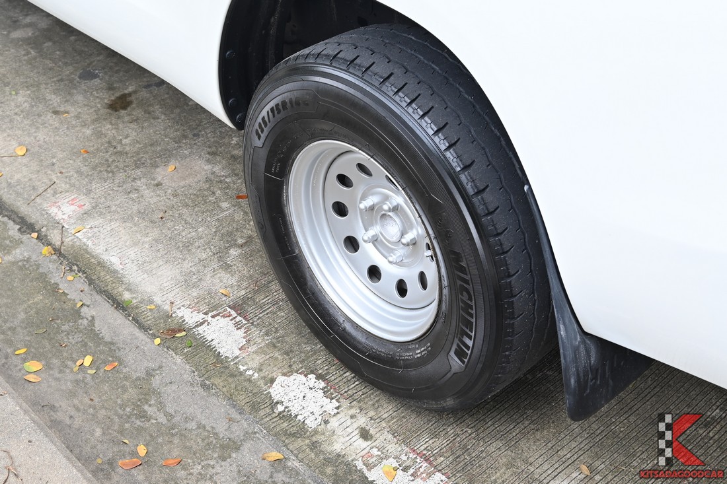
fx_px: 989
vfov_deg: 27.5
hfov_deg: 40.3
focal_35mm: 49
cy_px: 242
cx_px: 364
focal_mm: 33
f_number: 6.7
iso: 200
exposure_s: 1/125
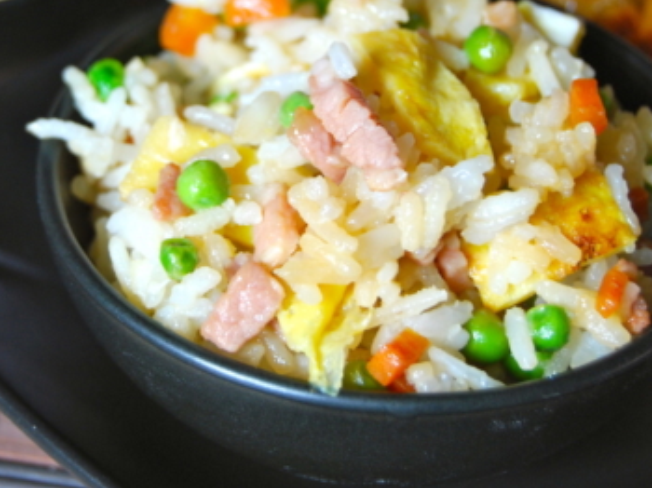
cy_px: 132
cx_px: 145
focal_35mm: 114
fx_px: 2146
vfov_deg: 12.9
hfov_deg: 17.2
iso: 320
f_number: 5.3
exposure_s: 1/30
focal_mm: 46
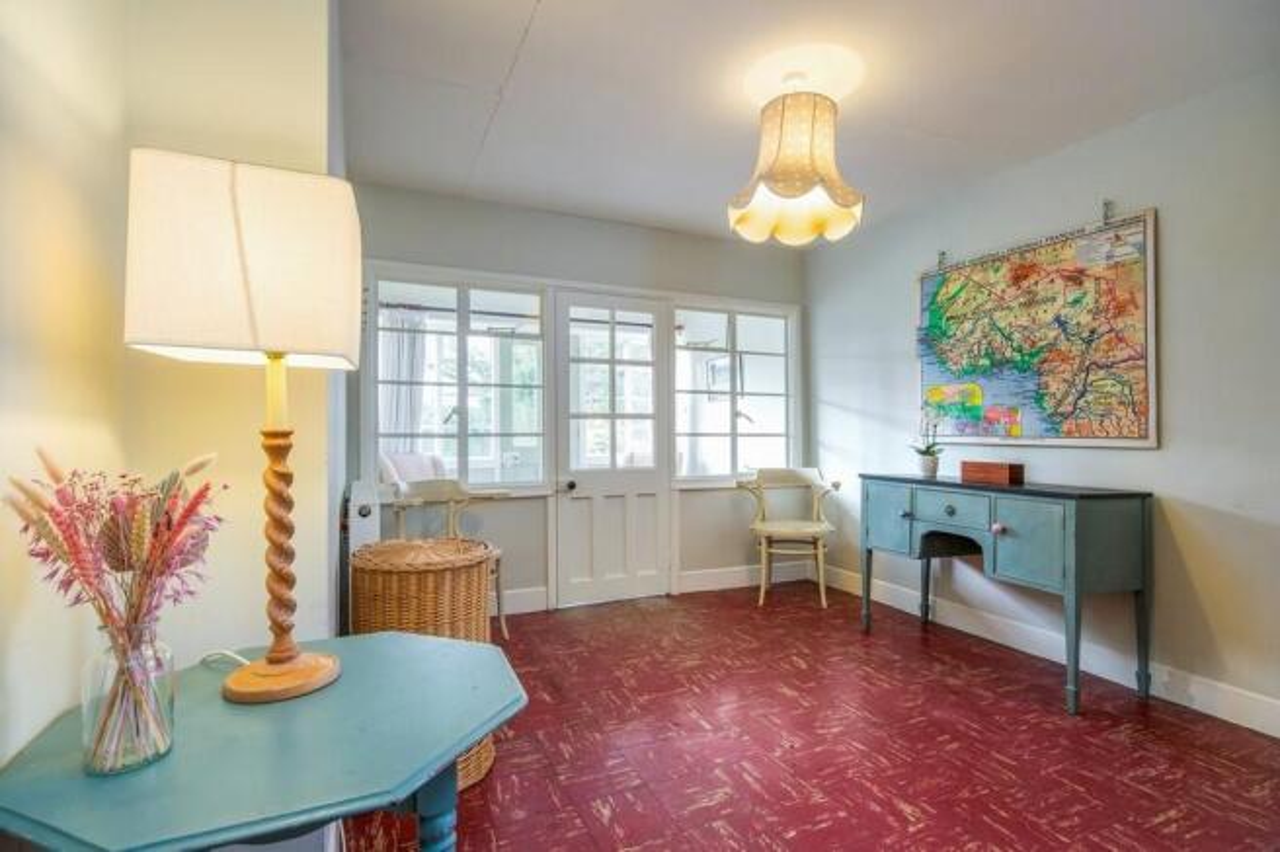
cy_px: 426
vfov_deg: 73.7
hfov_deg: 96.8
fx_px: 569
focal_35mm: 16
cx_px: 640
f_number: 7.1
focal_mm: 10.8
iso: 160
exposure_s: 1/2.5
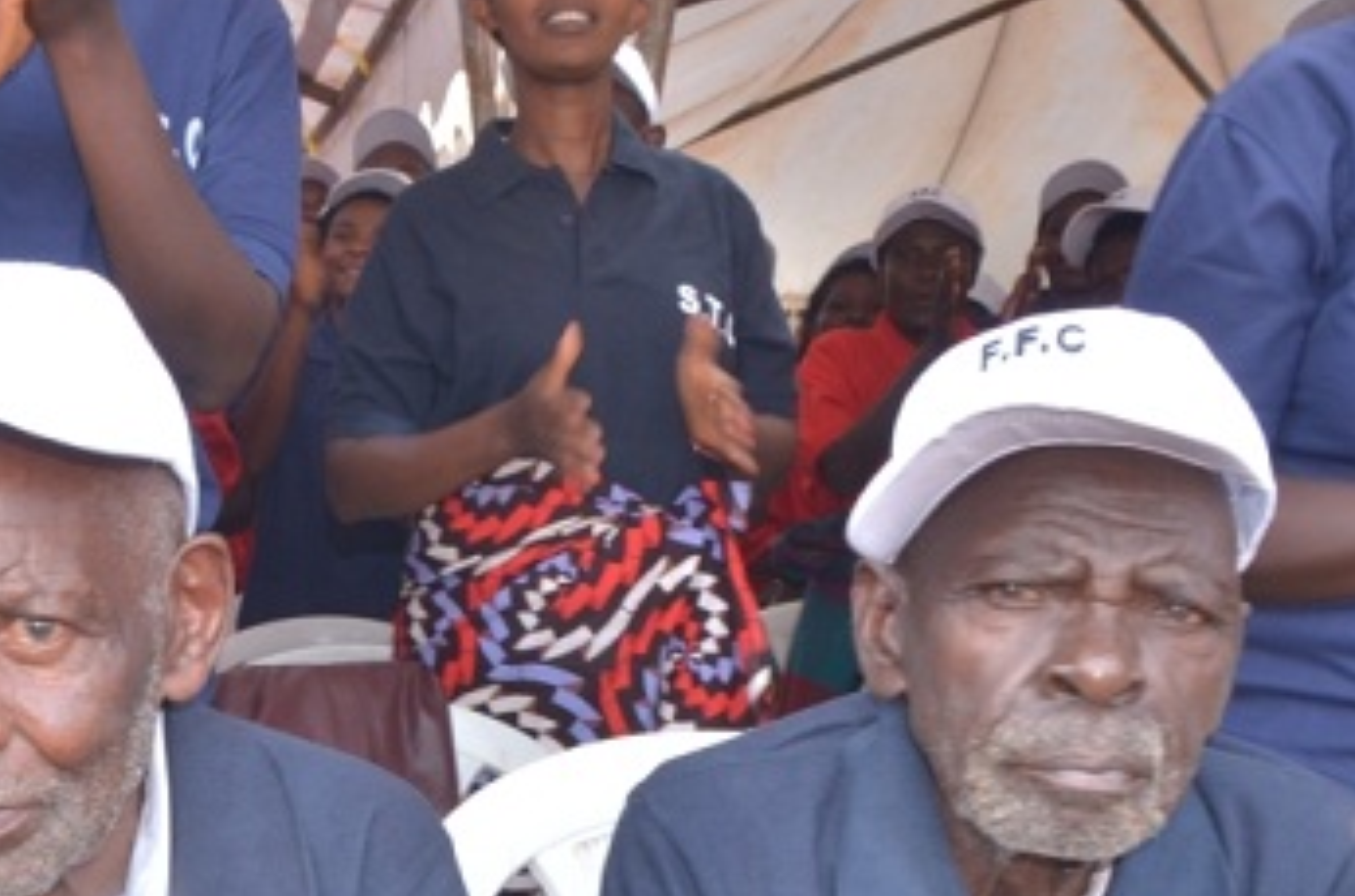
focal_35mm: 56
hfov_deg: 33.4
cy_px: 892
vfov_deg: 23.1
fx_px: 2103
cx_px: 84
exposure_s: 1/50
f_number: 13
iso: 500
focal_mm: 18
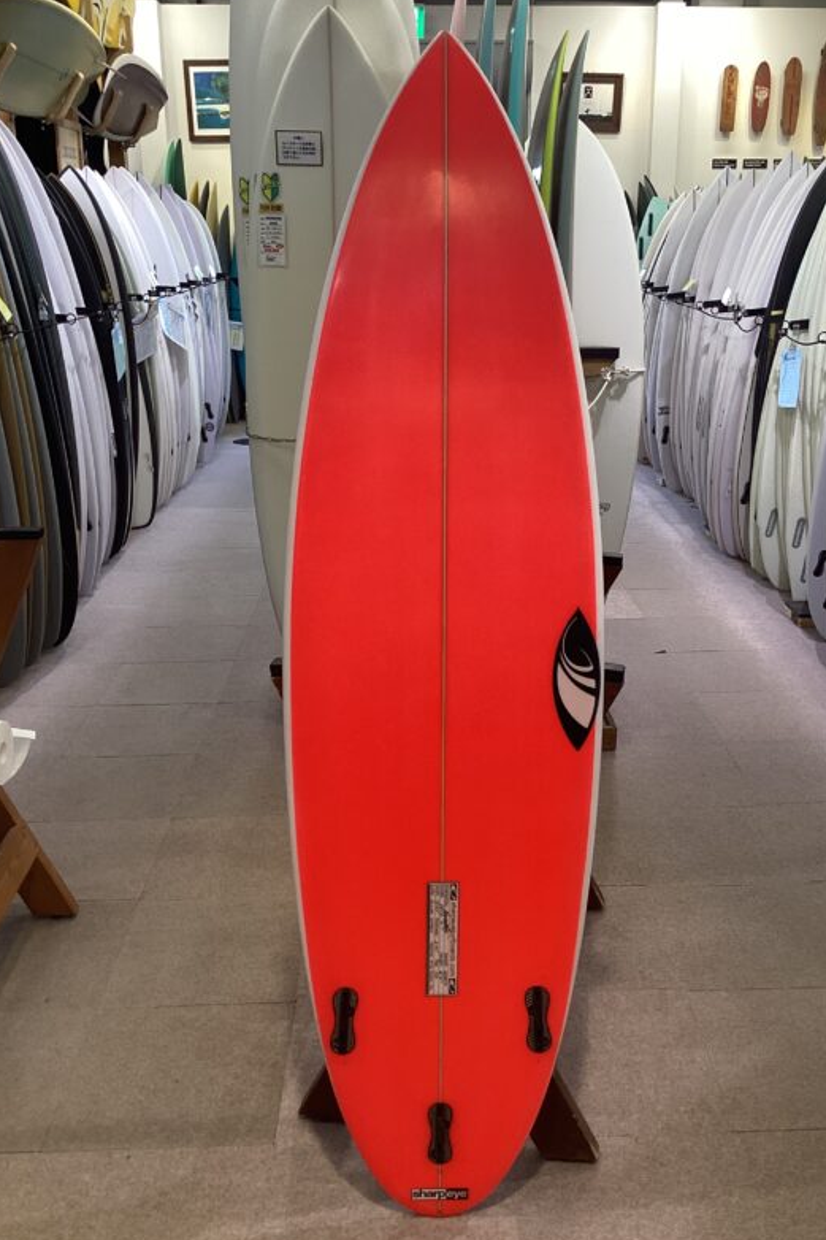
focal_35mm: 33
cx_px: 468
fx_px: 1136
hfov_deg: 39.9
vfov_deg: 57.2
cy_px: 626
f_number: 2.4
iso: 80
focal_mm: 3.3
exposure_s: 1/50
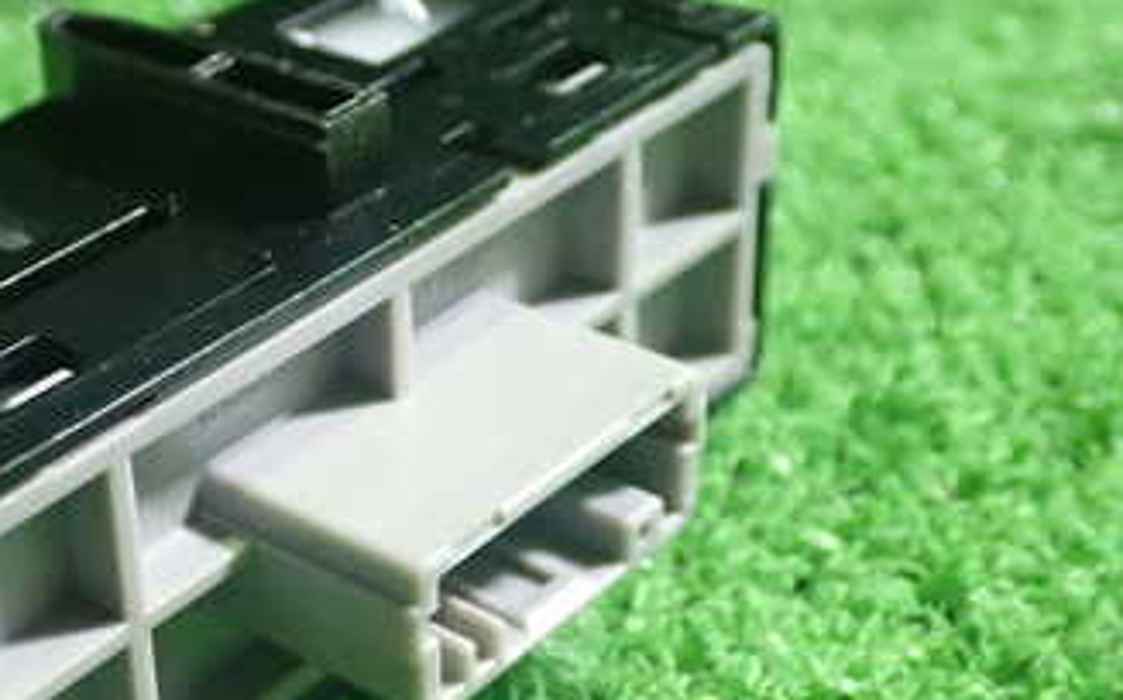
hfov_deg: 27.1
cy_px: 439
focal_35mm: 74
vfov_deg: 17.6
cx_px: 175
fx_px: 2264
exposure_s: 1/40
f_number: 2.7
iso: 800
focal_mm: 6.83
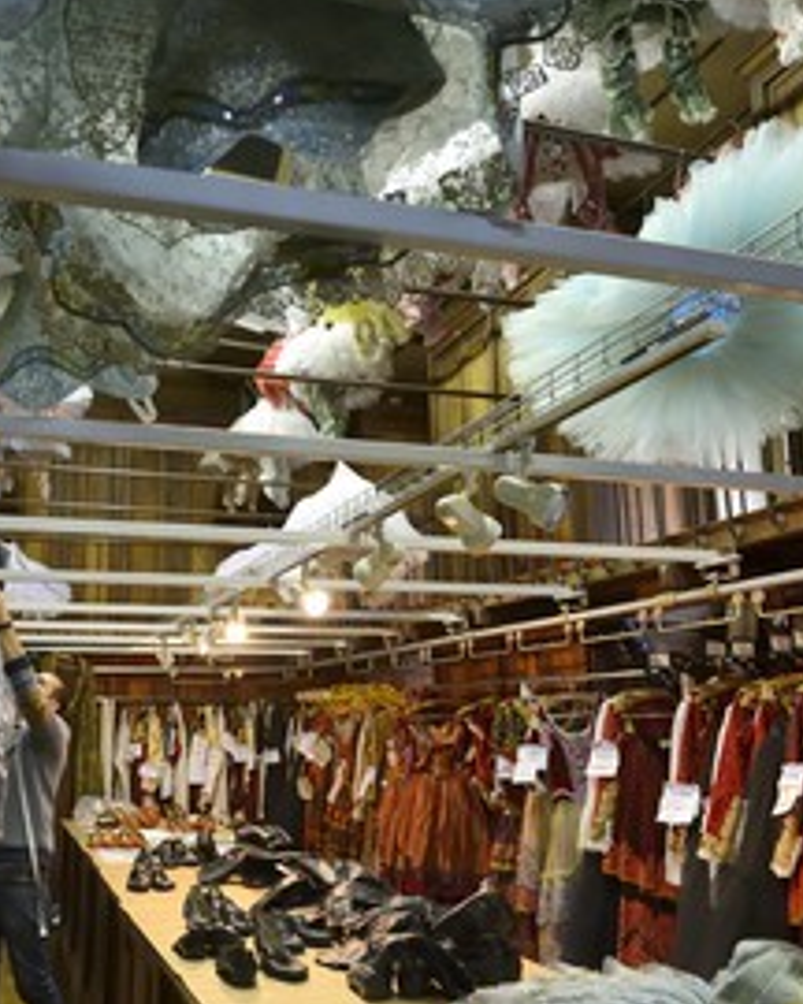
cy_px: 502
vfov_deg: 51.5
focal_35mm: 35
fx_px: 1040
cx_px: 316
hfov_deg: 42.0
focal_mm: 24
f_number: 4
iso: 1600
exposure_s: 1/40
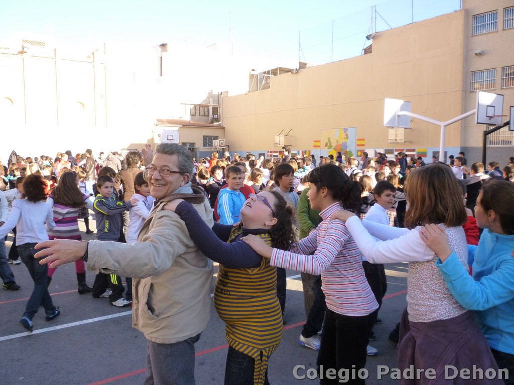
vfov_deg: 48.2
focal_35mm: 29
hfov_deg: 61.7
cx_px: 257
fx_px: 431
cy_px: 192
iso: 200
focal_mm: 5.2
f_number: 3.3
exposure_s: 1/250
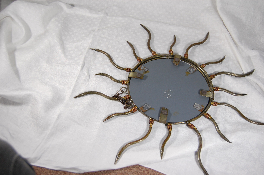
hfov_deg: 49.6
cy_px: 88
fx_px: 286
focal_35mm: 39
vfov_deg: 34.1
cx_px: 132
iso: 400
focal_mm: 26
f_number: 4.5
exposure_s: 1/80
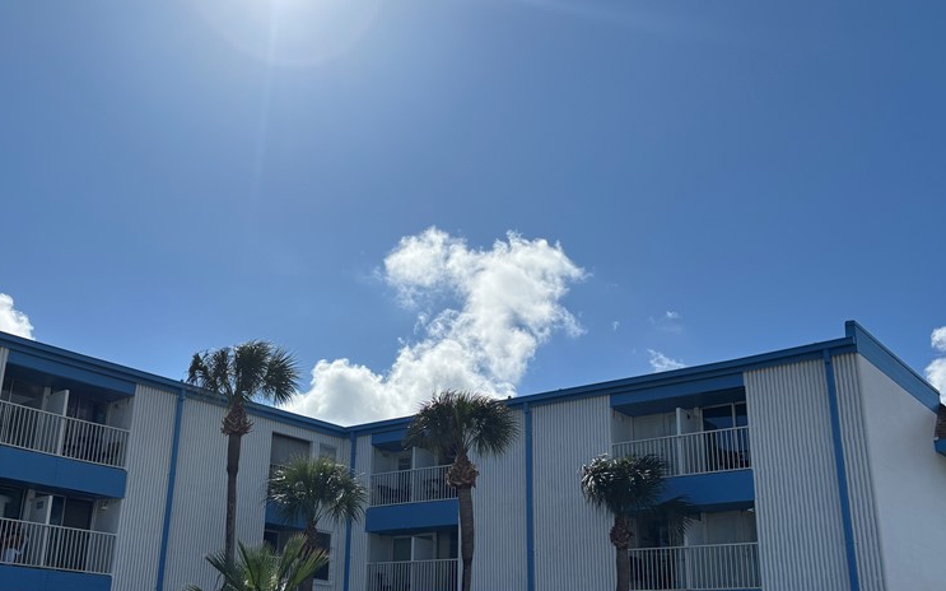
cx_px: 391
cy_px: 335
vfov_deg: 33.5
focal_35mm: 38
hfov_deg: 51.3
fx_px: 979
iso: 50
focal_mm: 5.96
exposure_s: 1/12195
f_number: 1.6
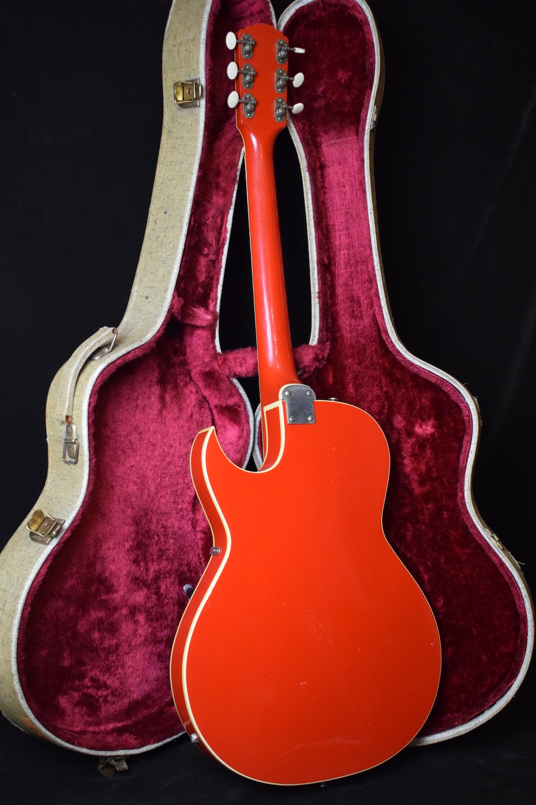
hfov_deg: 30.8
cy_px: 402
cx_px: 268
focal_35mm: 44
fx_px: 971
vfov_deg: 45.0
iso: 2200
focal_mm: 29
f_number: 4.2
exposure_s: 1/60
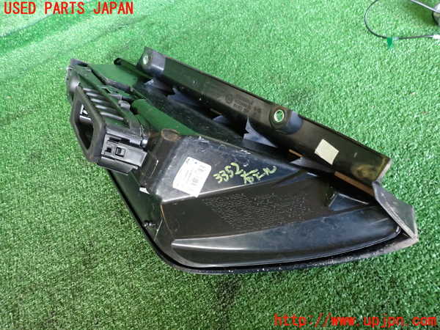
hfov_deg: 69.4
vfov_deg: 54.9
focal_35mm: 25
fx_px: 318
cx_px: 220
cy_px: 165
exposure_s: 1/30
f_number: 2
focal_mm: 4.5
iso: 400
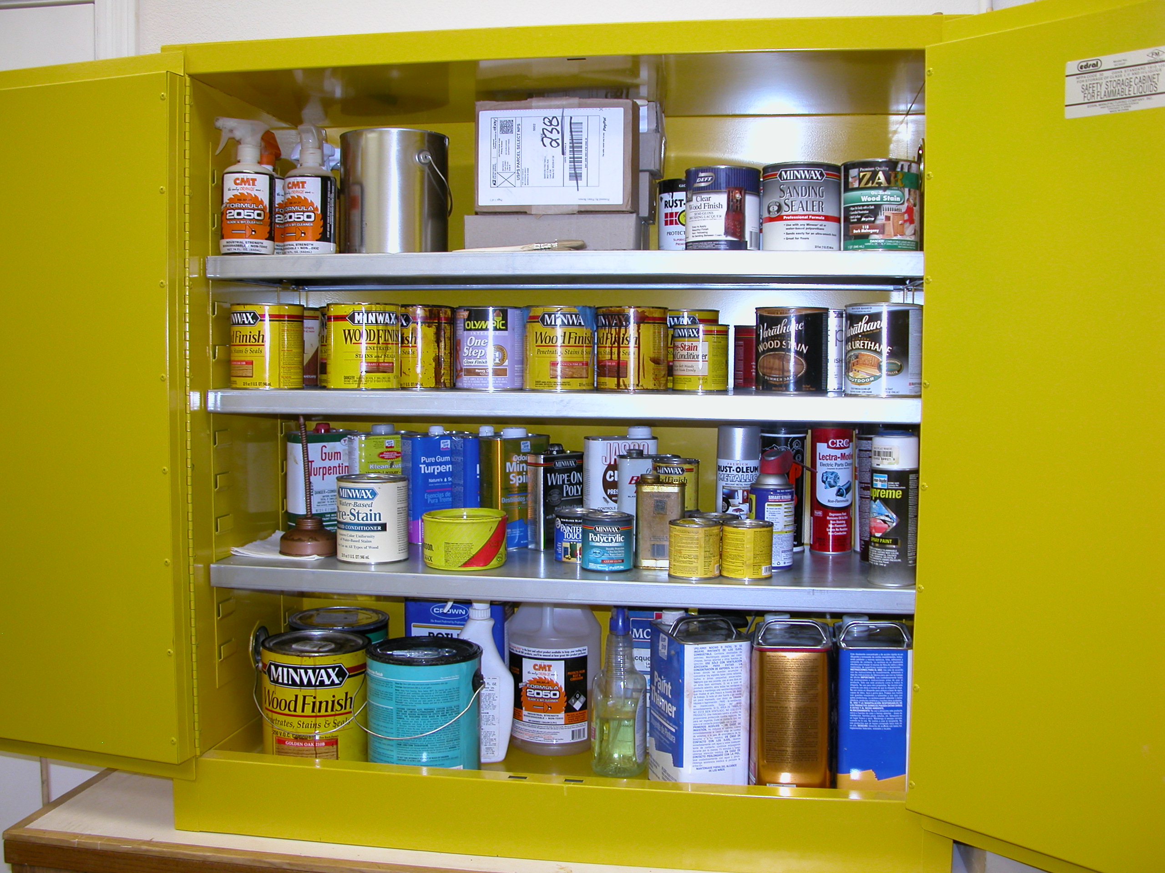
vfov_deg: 40.7
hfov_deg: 52.6
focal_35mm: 35
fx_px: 1178
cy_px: 436
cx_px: 582
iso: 100
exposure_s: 1/30
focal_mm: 8.9
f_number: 2.8
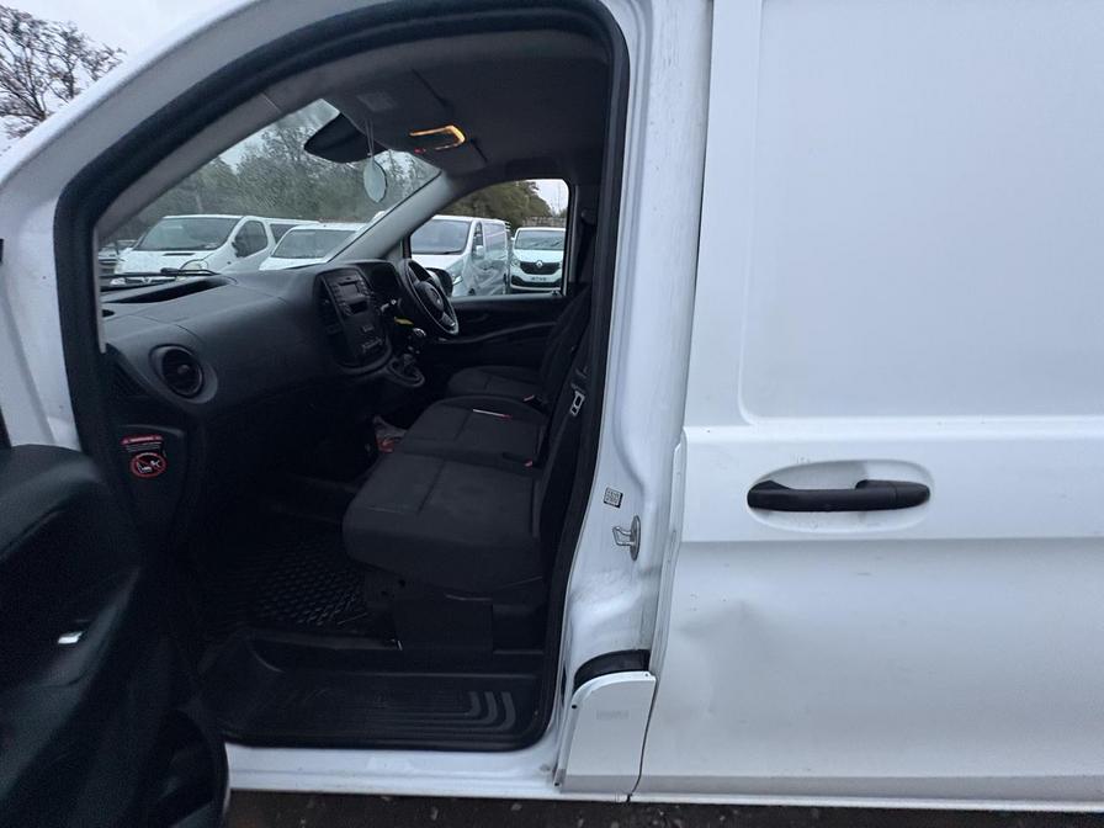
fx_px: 446
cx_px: 552
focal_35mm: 14
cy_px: 414
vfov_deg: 85.7
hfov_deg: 102.1
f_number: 2.2
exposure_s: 1/60
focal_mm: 2.22
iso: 320
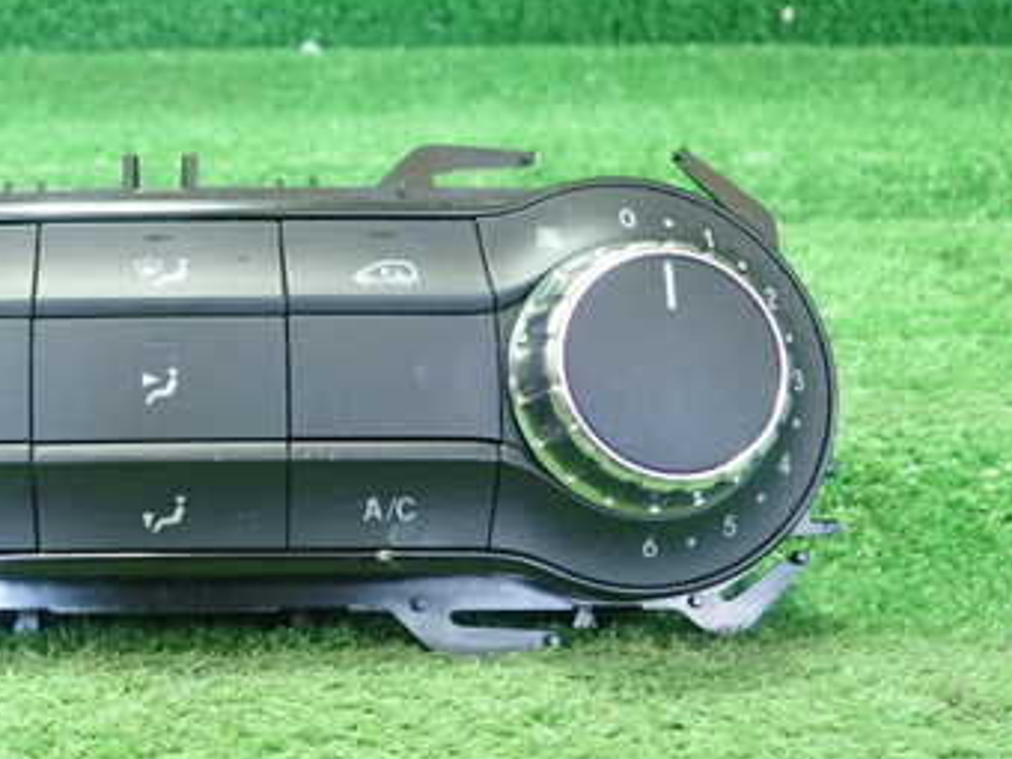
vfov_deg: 27.5
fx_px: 1549
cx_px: 131
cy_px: 393
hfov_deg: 34.5
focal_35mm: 53
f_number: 2.3
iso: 800
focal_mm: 5.5
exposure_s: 1/125
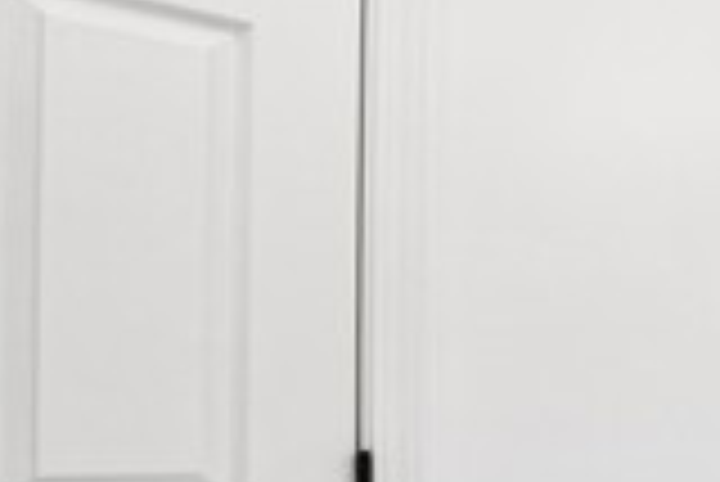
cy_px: 428
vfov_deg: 25.3
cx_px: 1377
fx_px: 1041
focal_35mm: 52
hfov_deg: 20.7
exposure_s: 1/30
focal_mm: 13
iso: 250
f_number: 8
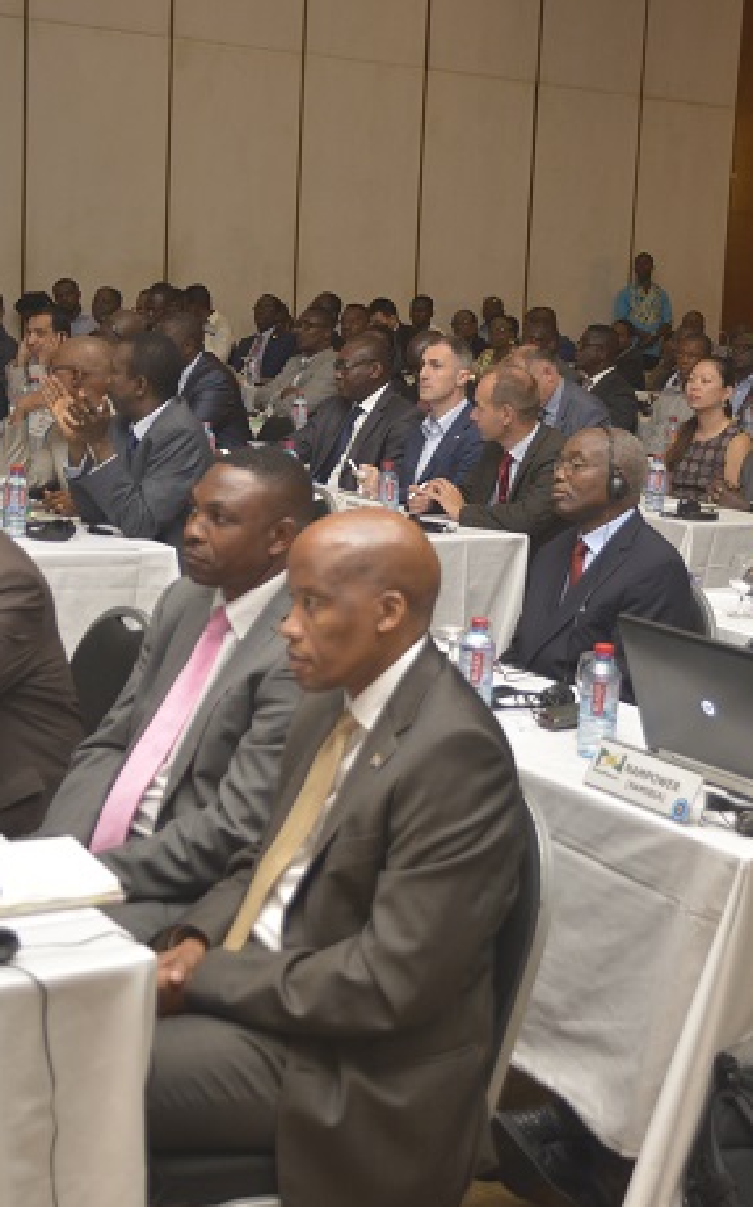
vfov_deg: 34.6
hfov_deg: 21.9
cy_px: 610
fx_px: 1940
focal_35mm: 59
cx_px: 493
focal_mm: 38
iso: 800
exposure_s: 1/60
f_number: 3.8
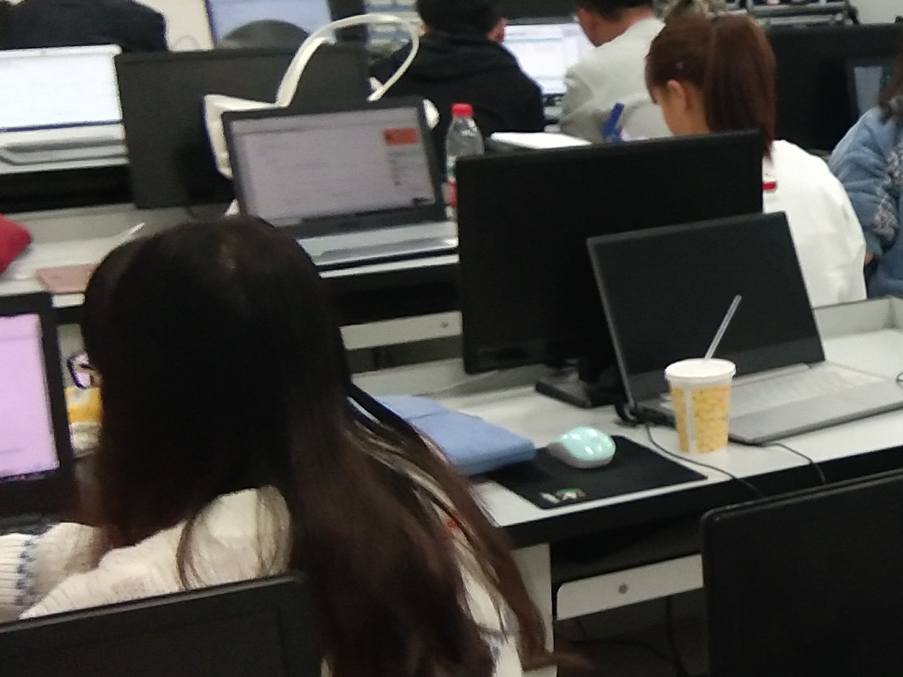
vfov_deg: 15.9
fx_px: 2426
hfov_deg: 19.6
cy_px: 271
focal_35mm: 93
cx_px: 1144
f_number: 2.2
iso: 250
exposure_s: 1/33.3
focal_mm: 3.69
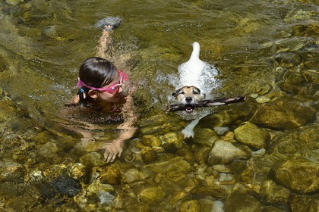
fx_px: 620
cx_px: 160
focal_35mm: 70
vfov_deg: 19.5
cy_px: 106
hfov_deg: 28.8
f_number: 10
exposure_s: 1/320
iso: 200
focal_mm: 70
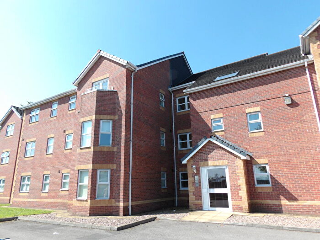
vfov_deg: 56.8
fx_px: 222
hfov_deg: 71.6
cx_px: 160
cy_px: 120
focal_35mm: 24
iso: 100
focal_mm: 4.3
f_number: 4.1
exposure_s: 1/351
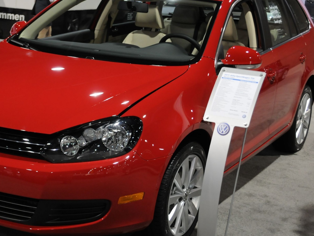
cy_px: 111
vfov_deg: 20.7
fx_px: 644
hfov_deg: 27.3
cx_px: 108
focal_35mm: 71
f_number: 4.5
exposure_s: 1/30
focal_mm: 30
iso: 800
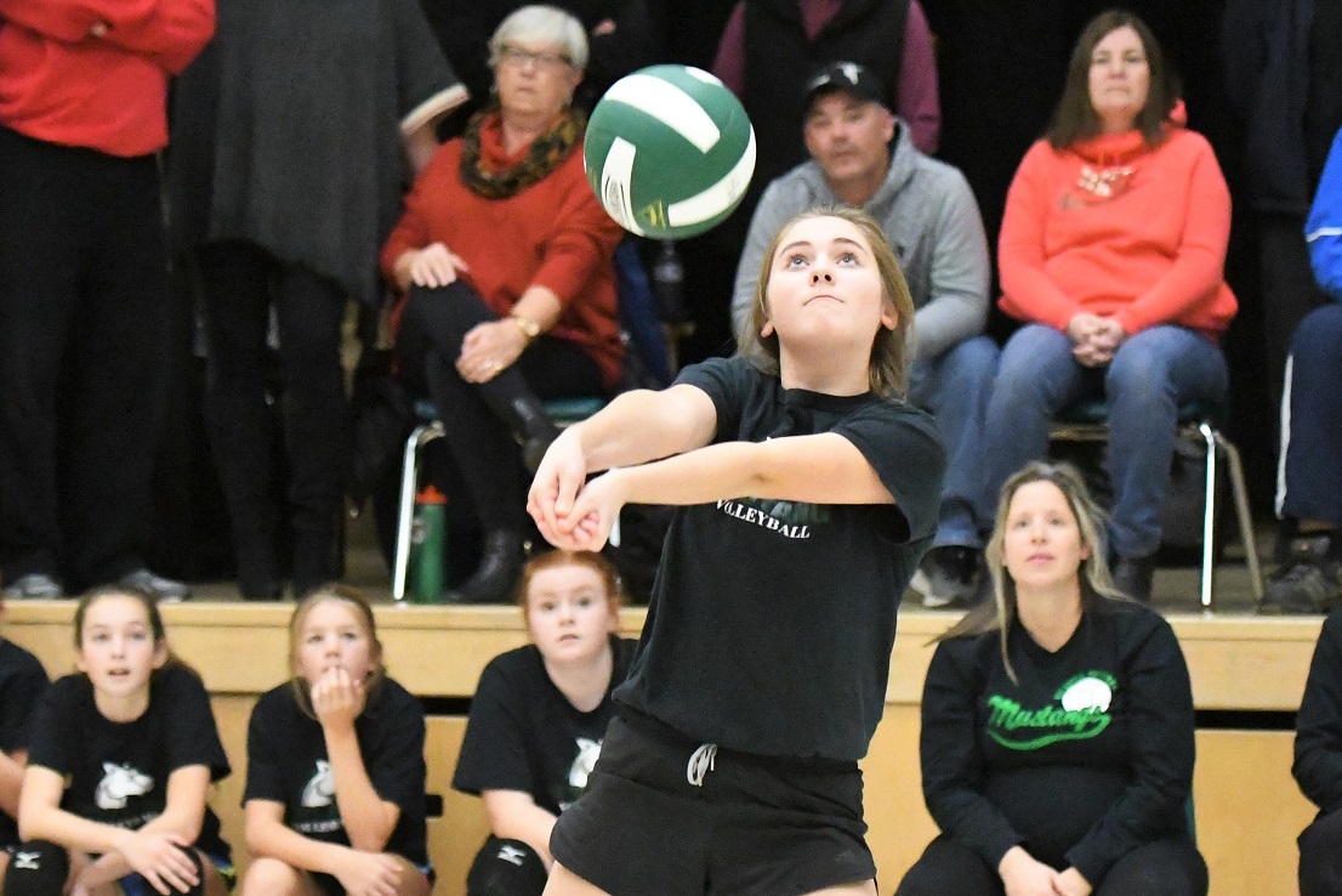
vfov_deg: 13.0
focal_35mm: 105
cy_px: 448
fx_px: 3915
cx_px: 671
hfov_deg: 19.5
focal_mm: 70
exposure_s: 1/1000
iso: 16000
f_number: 2.8
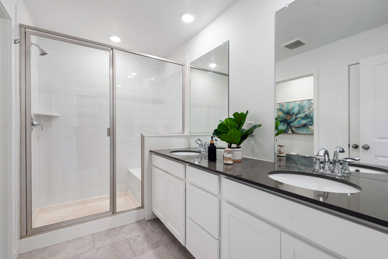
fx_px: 173
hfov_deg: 96.7
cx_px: 194
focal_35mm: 16
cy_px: 130
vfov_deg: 73.8
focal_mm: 16
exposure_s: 1/6
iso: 500
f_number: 9
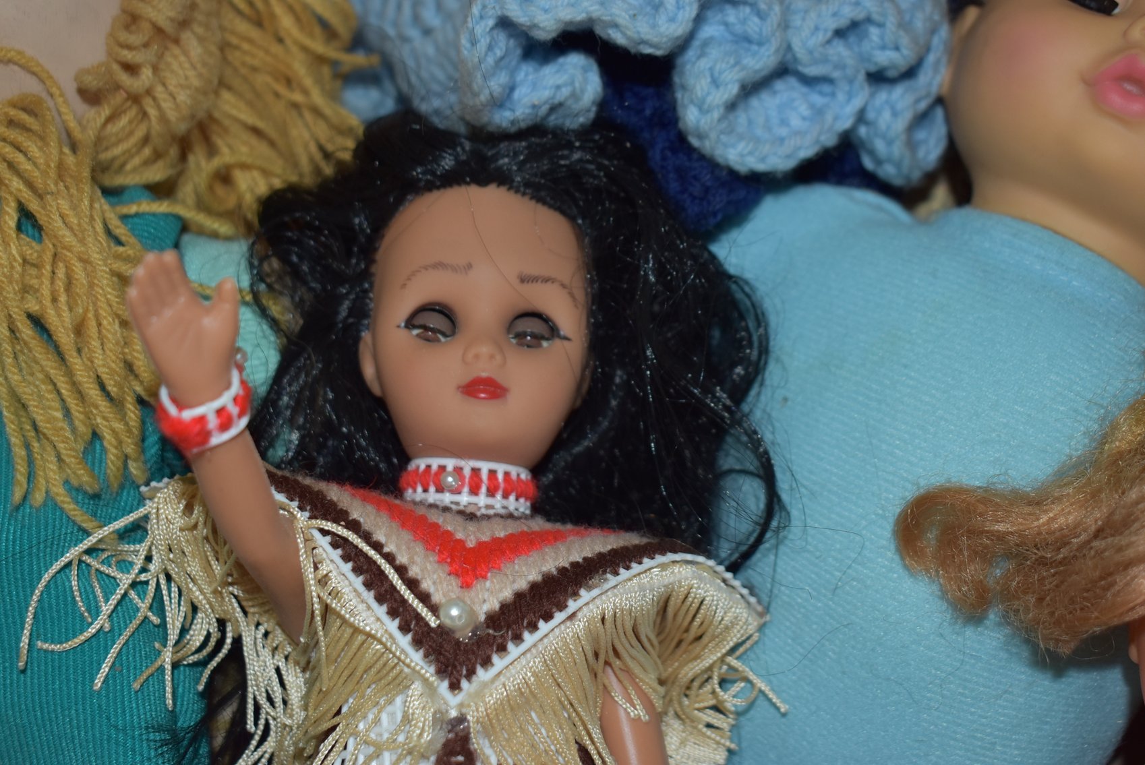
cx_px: 572
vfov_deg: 26.5
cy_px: 382
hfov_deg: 38.9
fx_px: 1623
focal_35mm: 51
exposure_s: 1/80
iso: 320
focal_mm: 34
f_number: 4.5
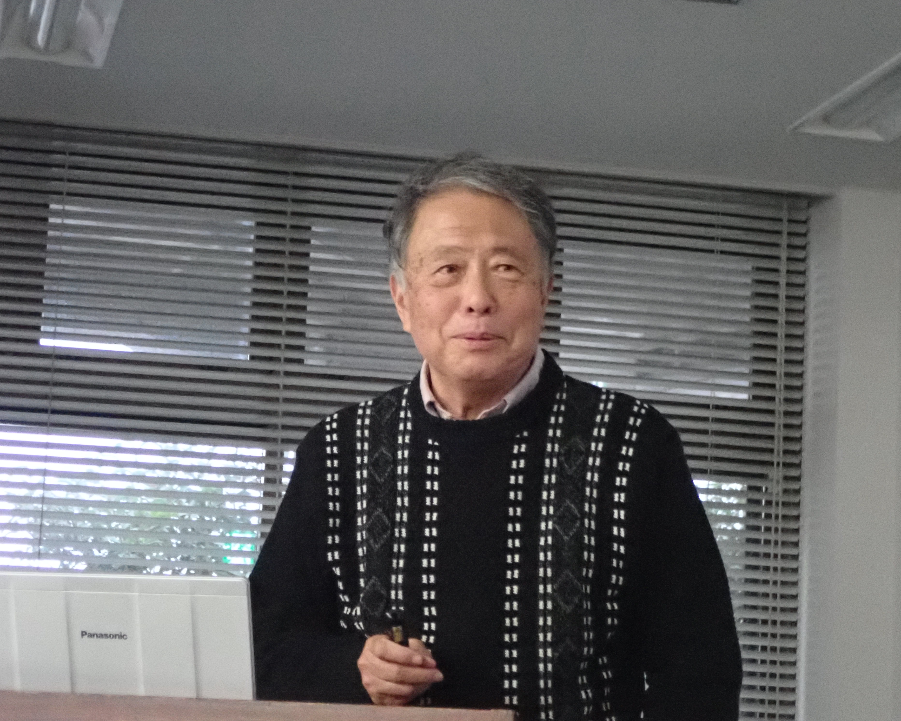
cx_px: 475
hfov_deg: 20.2
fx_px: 2533
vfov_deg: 16.2
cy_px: 361
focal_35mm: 95
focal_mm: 16.48
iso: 5000
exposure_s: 1/30
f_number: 4.7
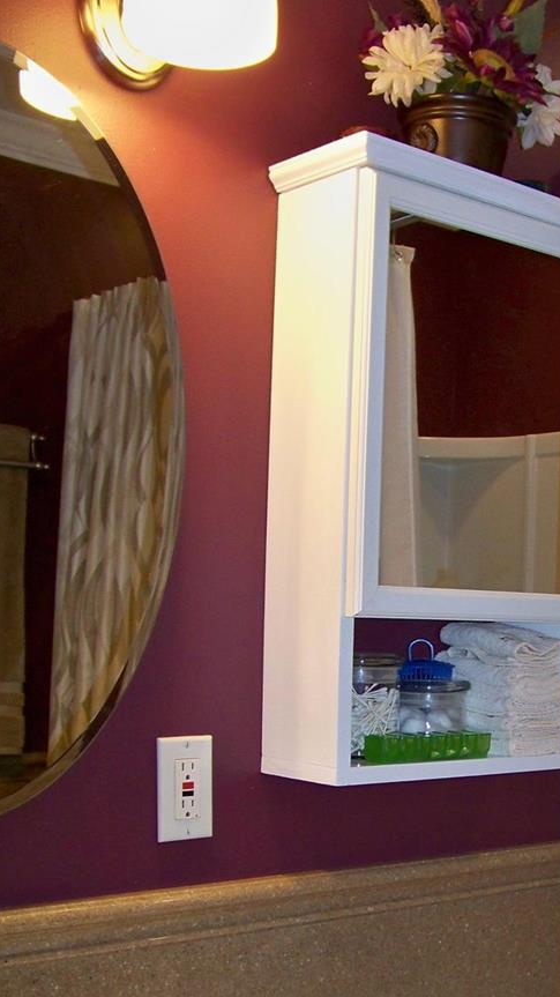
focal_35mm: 50
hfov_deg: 23.4
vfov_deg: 40.8
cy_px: 675
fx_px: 1321
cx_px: 480
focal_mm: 5.85
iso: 200
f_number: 2.8
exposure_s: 1/30
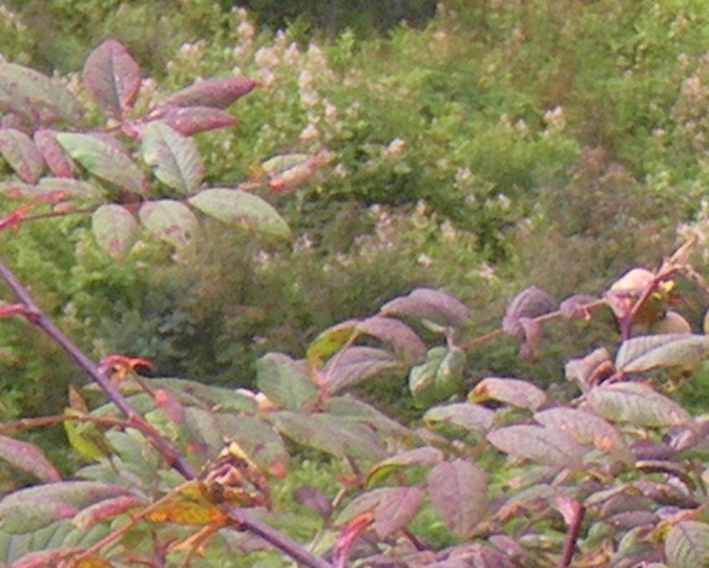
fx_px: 9301
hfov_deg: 4.4
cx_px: 669
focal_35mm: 443
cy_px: -1334
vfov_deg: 3.4
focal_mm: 11.1
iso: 50
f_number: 4.6
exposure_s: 1/100
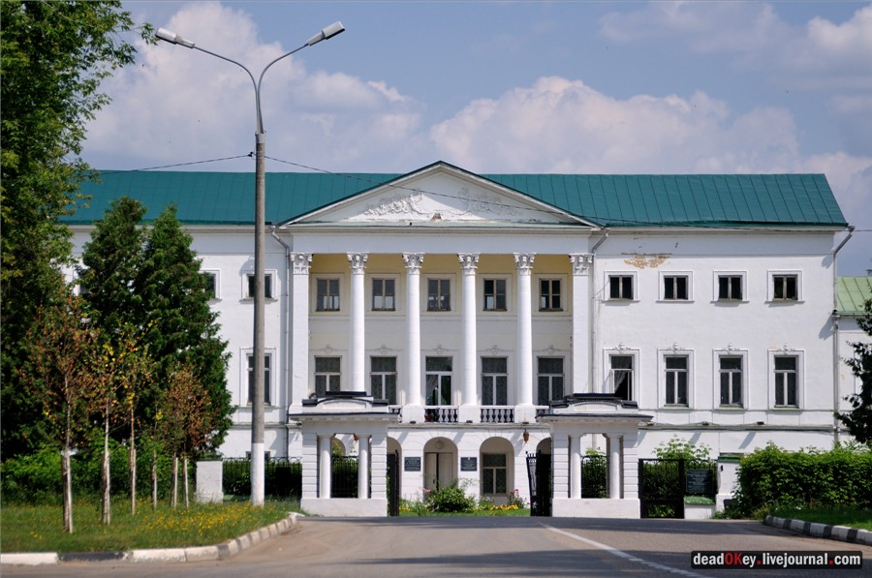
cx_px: 436
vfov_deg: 10.1
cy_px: 289
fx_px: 3265
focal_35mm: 135
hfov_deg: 15.2
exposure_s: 1/1000
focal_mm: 90
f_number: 5.6
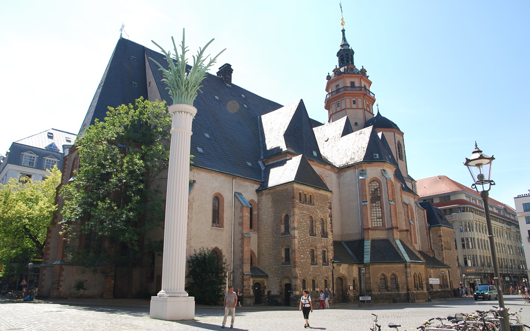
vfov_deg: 46.8
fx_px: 383
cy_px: 167
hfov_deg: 69.3
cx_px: 262
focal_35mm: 27
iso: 100
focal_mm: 17
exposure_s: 1/200
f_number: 5.6
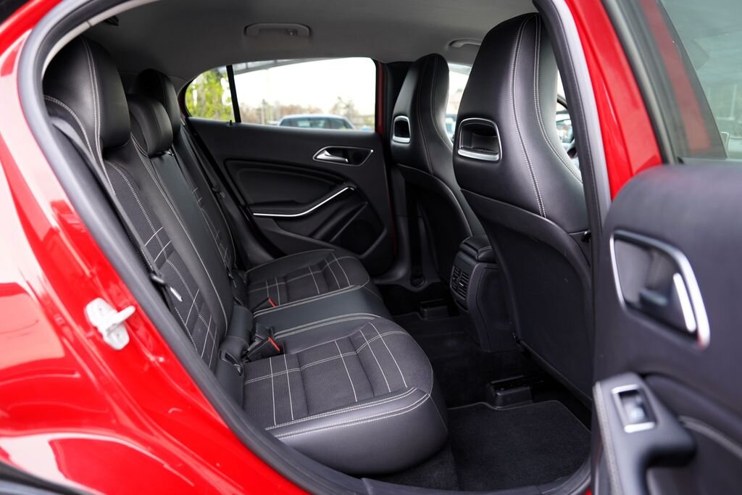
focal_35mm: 24
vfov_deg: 53.1
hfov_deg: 73.7
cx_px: 371
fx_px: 495
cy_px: 248
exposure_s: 1/30
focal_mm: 24
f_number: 2.8
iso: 640
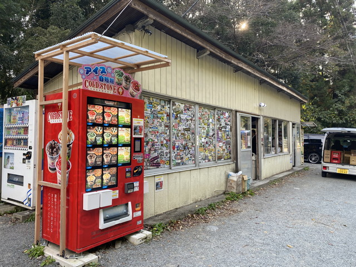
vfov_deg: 53.1
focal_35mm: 26
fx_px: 267
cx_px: 178
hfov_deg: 67.3
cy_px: 134
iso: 32
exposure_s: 1/126
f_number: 1.8
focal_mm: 4.25
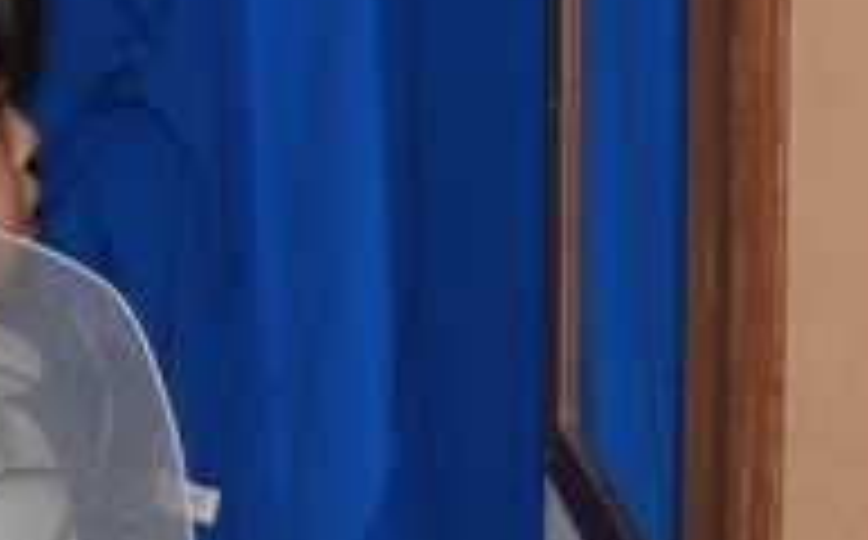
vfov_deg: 5.0
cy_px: 259
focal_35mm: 263
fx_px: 6203
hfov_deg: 7.9
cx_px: -85
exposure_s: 1/60
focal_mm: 55
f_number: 5.6
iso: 200
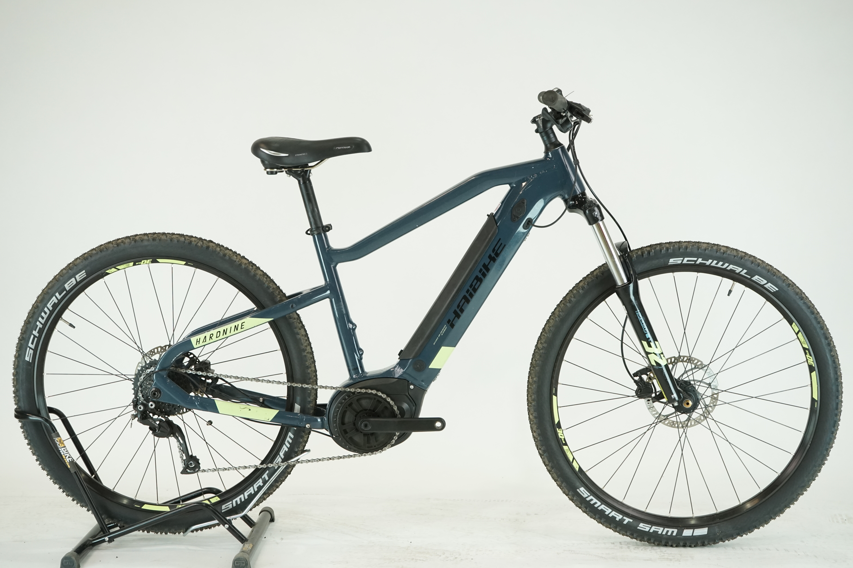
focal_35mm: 53
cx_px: 426
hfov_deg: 37.5
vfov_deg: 25.5
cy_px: 284
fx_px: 1256
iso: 1600
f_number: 6.3
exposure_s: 1/200
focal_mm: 53
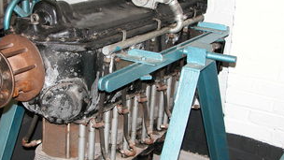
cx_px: 109
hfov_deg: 31.8
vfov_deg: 18.3
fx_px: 497
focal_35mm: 66
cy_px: 79
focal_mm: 11.6
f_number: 3
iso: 100
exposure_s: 1/60
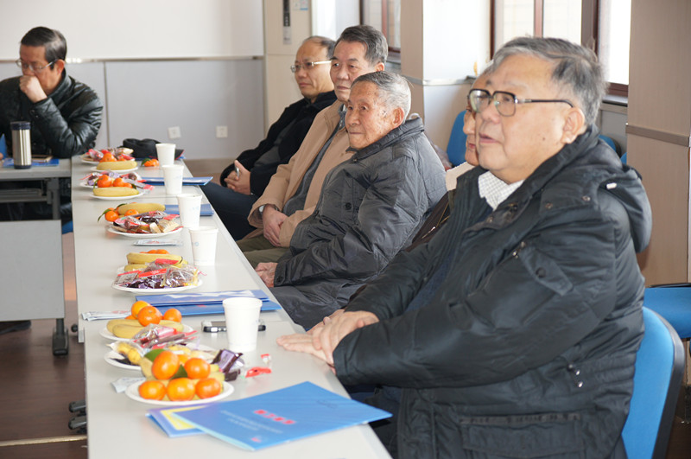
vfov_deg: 16.5
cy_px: 230
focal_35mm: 82
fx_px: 1581
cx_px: 346
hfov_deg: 24.7
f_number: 4
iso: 500
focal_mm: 55
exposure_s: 1/100
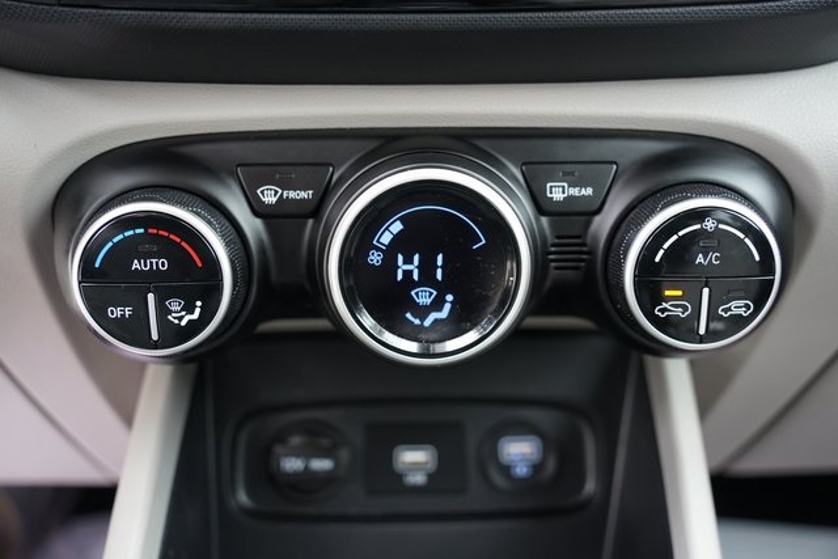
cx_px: 419
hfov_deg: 51.9
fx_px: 861
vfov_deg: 36.0
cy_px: 280
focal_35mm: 37
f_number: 4
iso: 1000
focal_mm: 37
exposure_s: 1/60
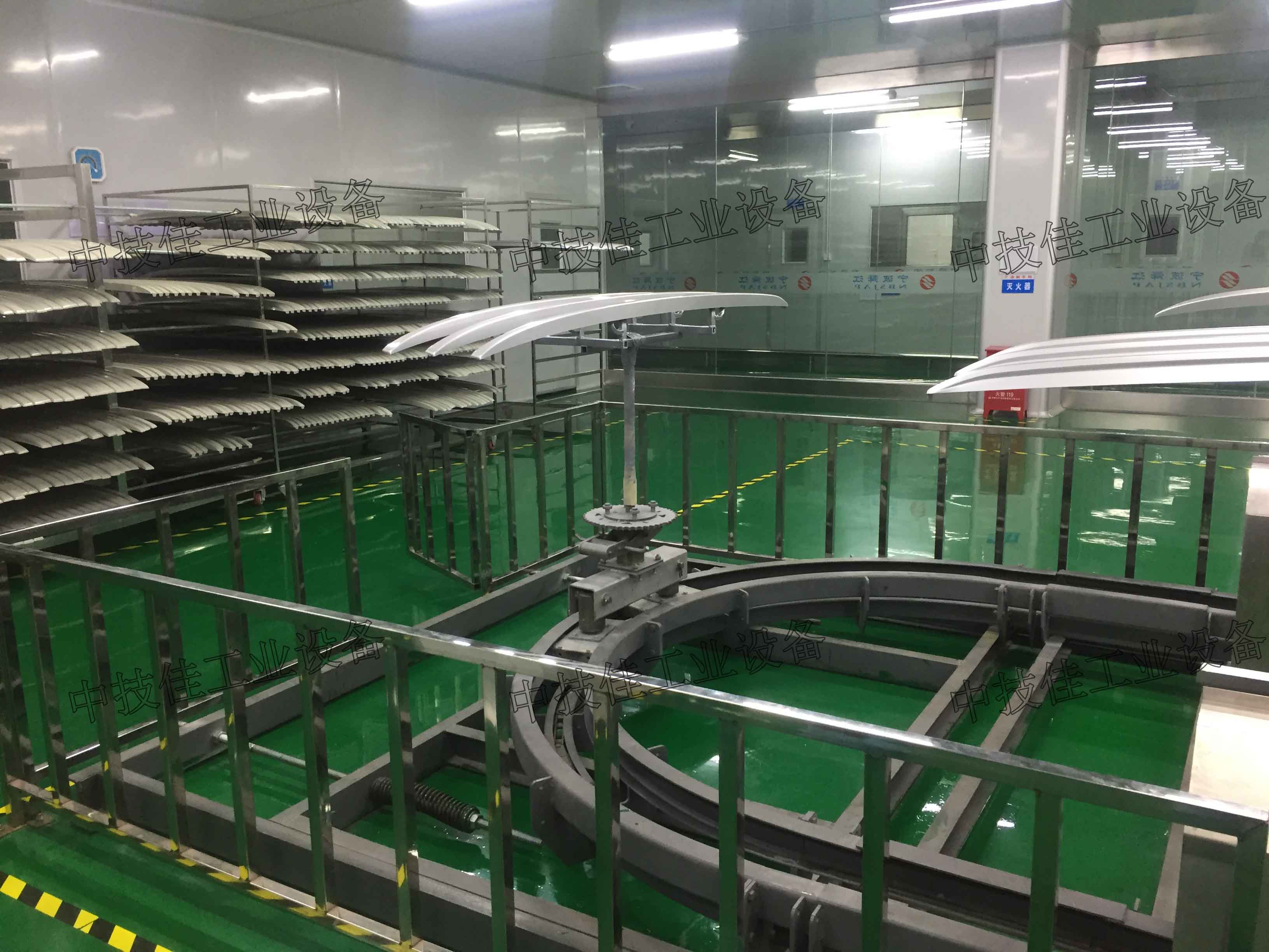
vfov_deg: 48.2
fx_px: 1063
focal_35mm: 29
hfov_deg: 61.7
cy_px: 476
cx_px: 634
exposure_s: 1/33
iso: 160
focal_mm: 4.15
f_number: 2.2
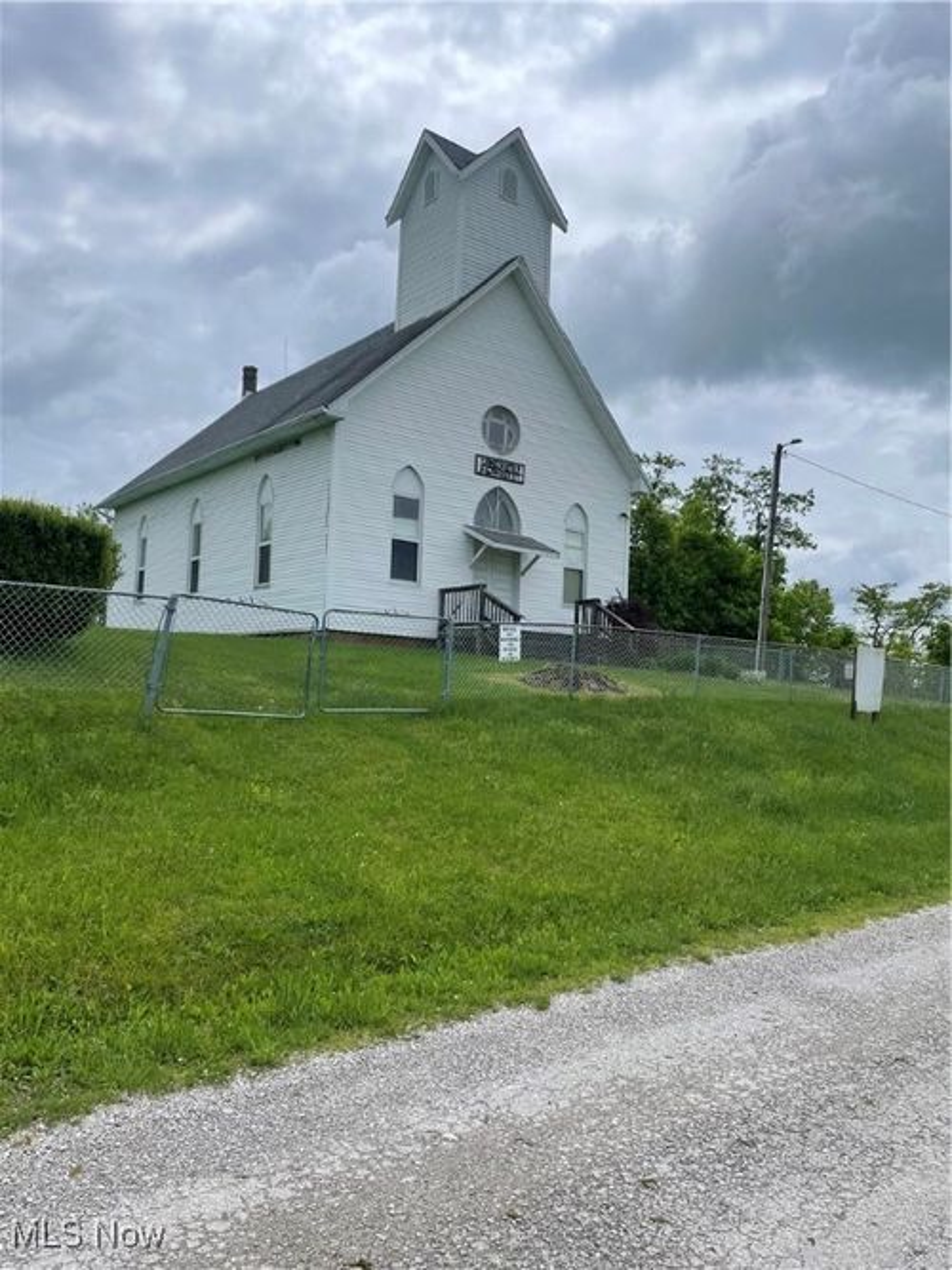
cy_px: 635
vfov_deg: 67.3
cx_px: 476
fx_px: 954
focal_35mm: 26
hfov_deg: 53.0
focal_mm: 4.2
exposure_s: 1/6494
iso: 32
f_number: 1.6
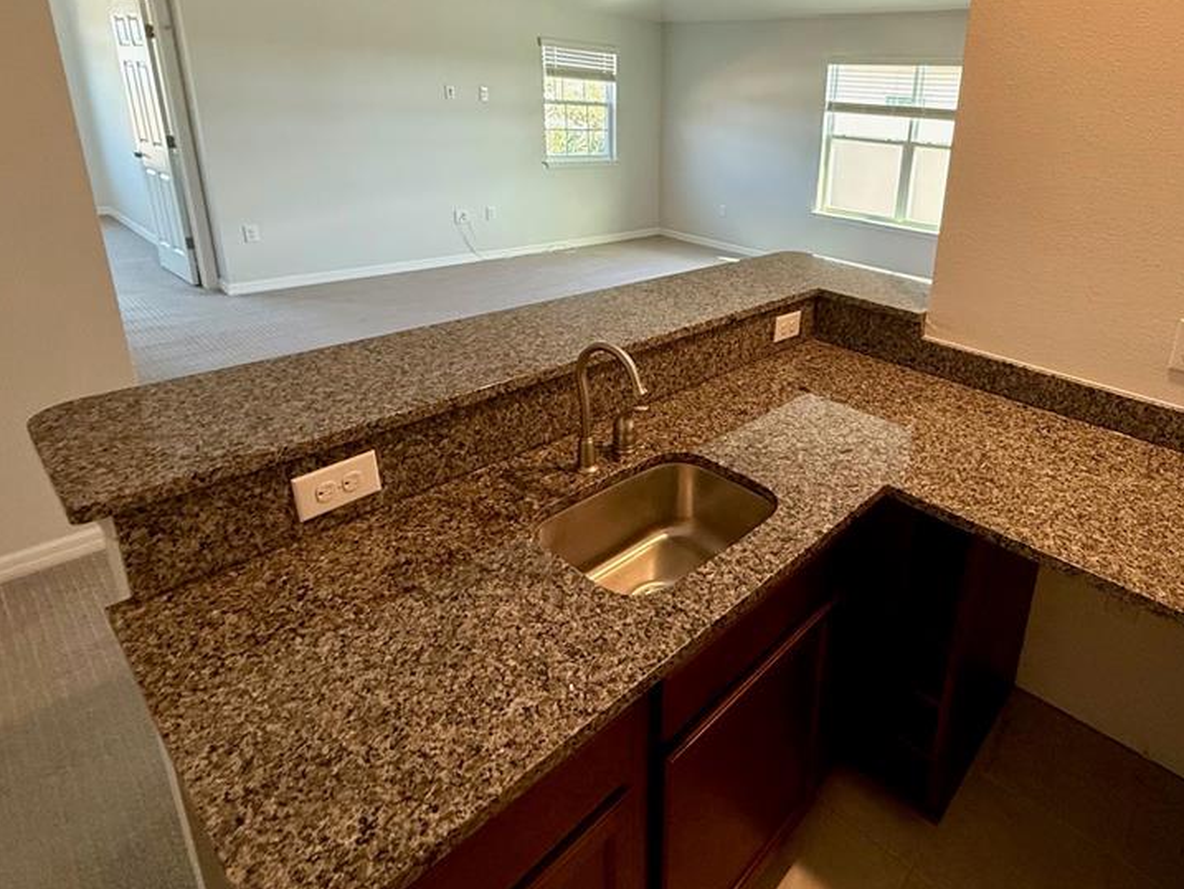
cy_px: 311
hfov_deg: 79.3
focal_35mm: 20
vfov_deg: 64.6
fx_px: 684
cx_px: 779
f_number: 2.2
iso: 400
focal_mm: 2.22
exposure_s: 1/120
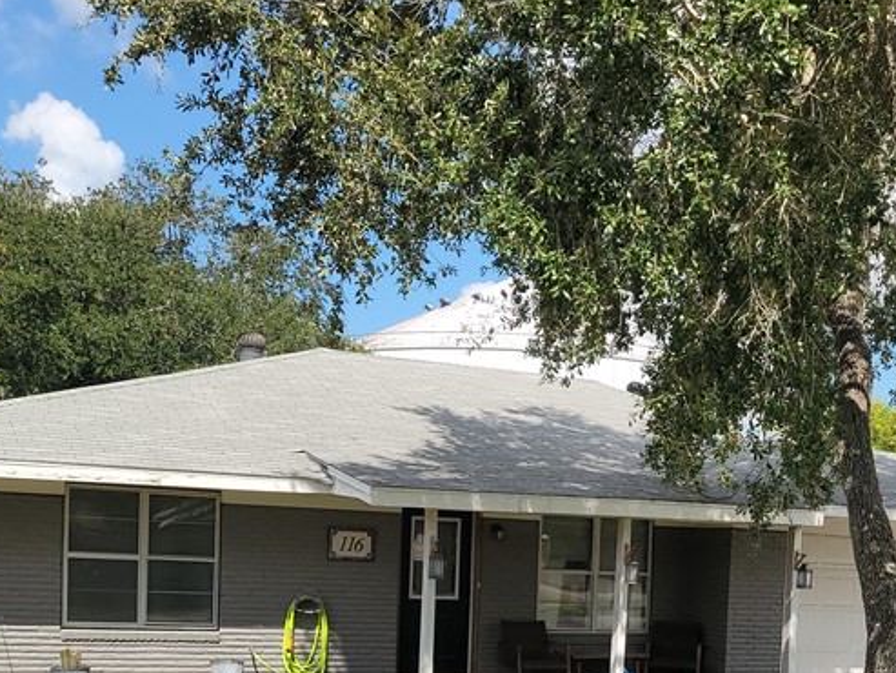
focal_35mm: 54
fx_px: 1398
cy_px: 653
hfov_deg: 35.2
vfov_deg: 25.8
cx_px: 585
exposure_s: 1/2339
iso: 40
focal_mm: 5.4
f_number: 1.8
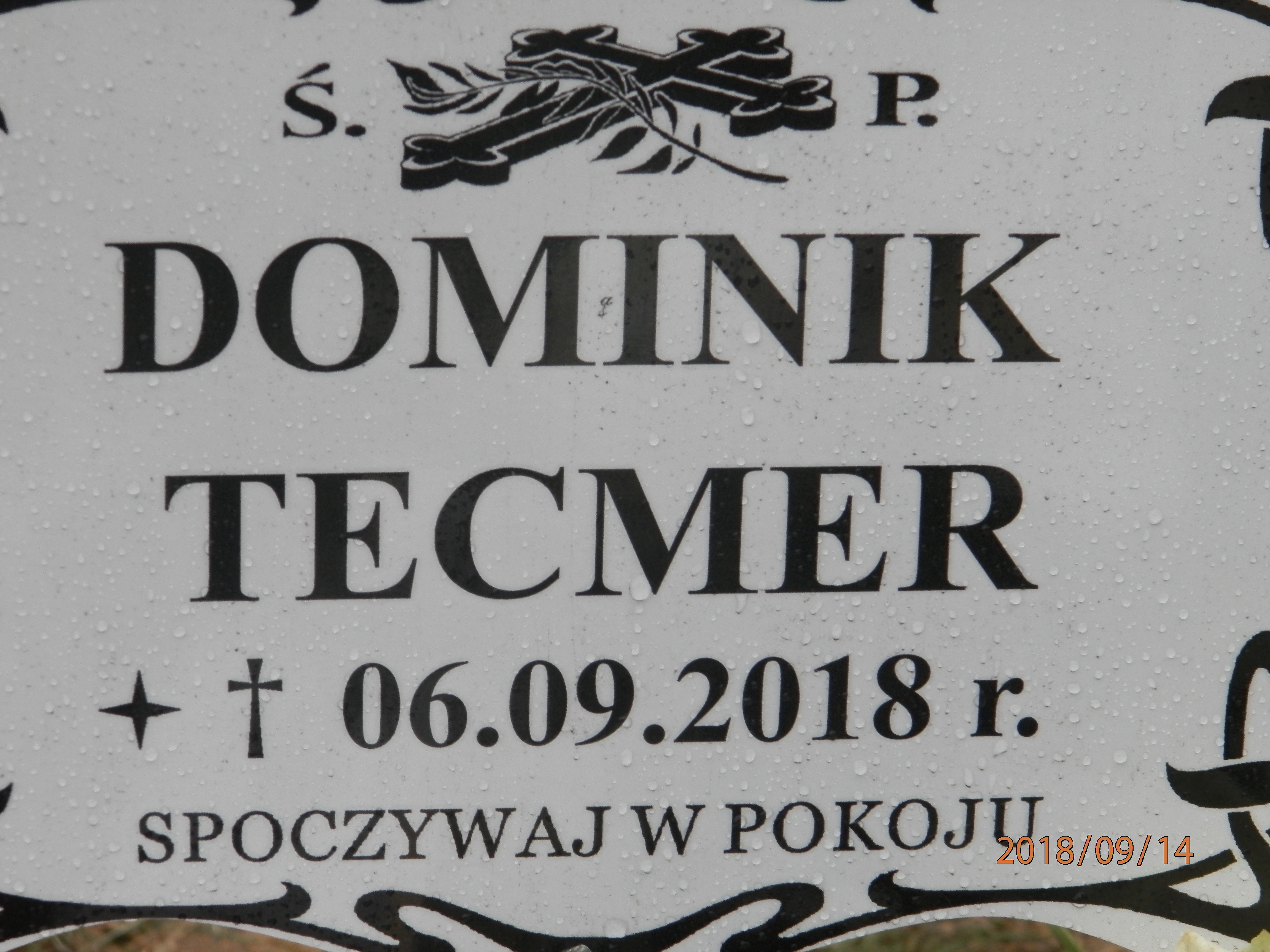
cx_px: 635
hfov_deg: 12.9
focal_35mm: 153
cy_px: 476
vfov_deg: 9.7
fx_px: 5613
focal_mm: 27.4
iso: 200
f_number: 4.9
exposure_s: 1/100
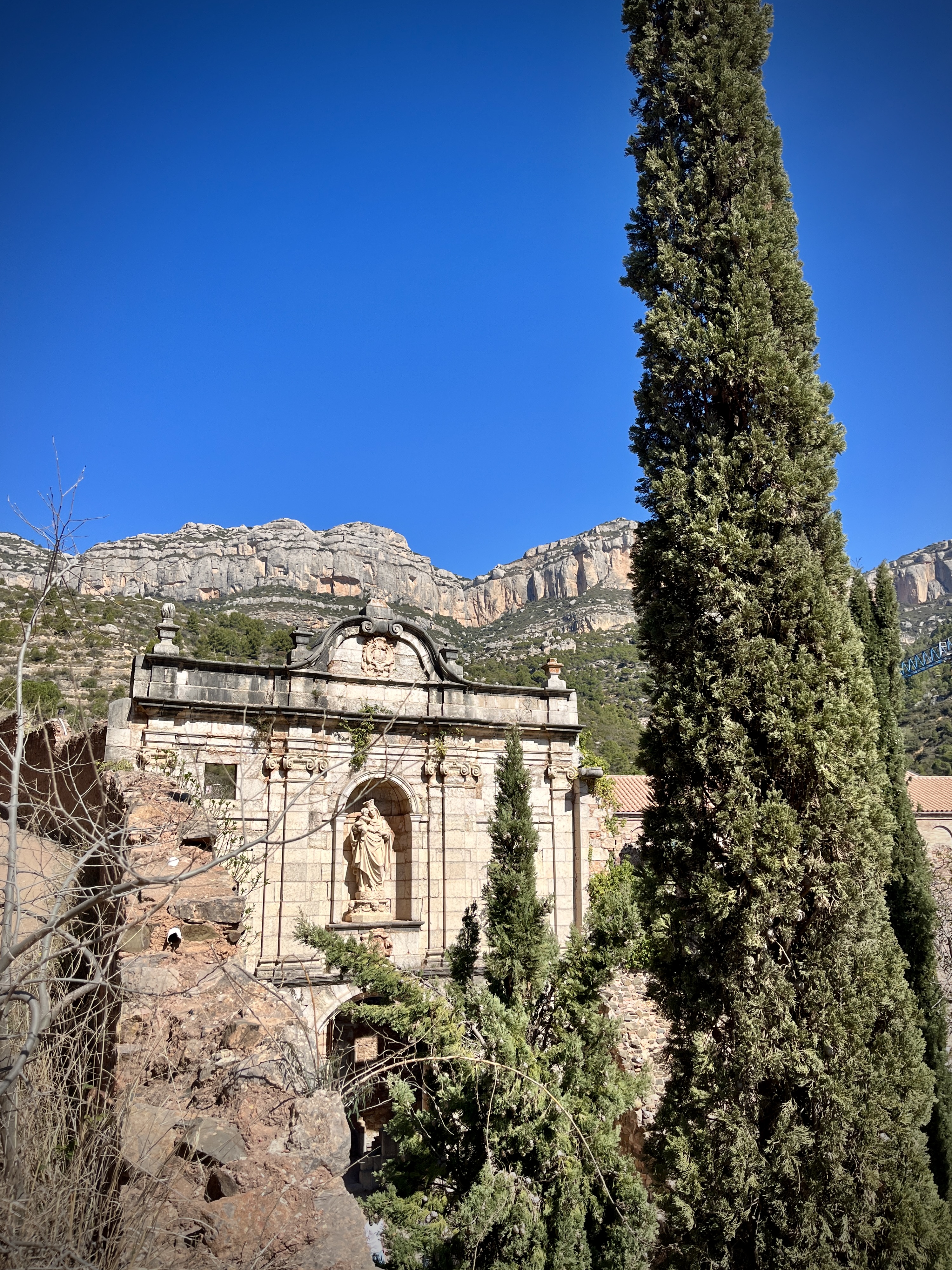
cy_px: 635
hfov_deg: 53.1
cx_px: 476
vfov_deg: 67.3
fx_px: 953
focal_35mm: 26
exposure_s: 1/3413
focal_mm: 5.1
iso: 50
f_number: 1.6
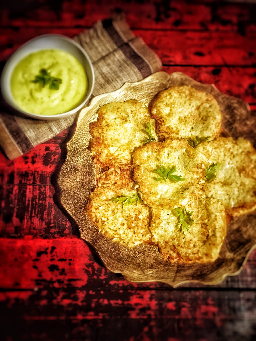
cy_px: 170
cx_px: 128
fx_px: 286
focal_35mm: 29
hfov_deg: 48.2
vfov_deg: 61.7
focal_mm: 4.15
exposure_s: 1/15
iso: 250
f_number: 2.2
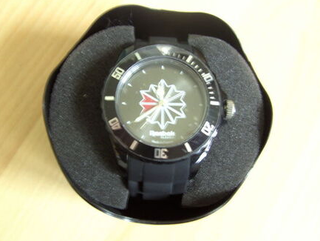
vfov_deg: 35.2
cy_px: 124
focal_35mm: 41
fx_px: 379
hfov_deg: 45.7
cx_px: 152
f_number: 2.8
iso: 100
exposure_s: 1/5
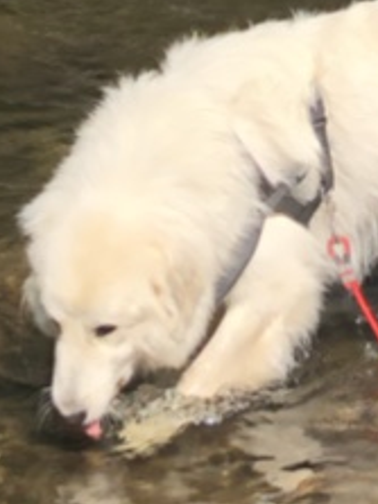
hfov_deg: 7.8
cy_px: -676
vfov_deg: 9.5
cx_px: 448
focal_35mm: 188
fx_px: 2740
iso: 20
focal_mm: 3.99
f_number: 1.8
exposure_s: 1/571
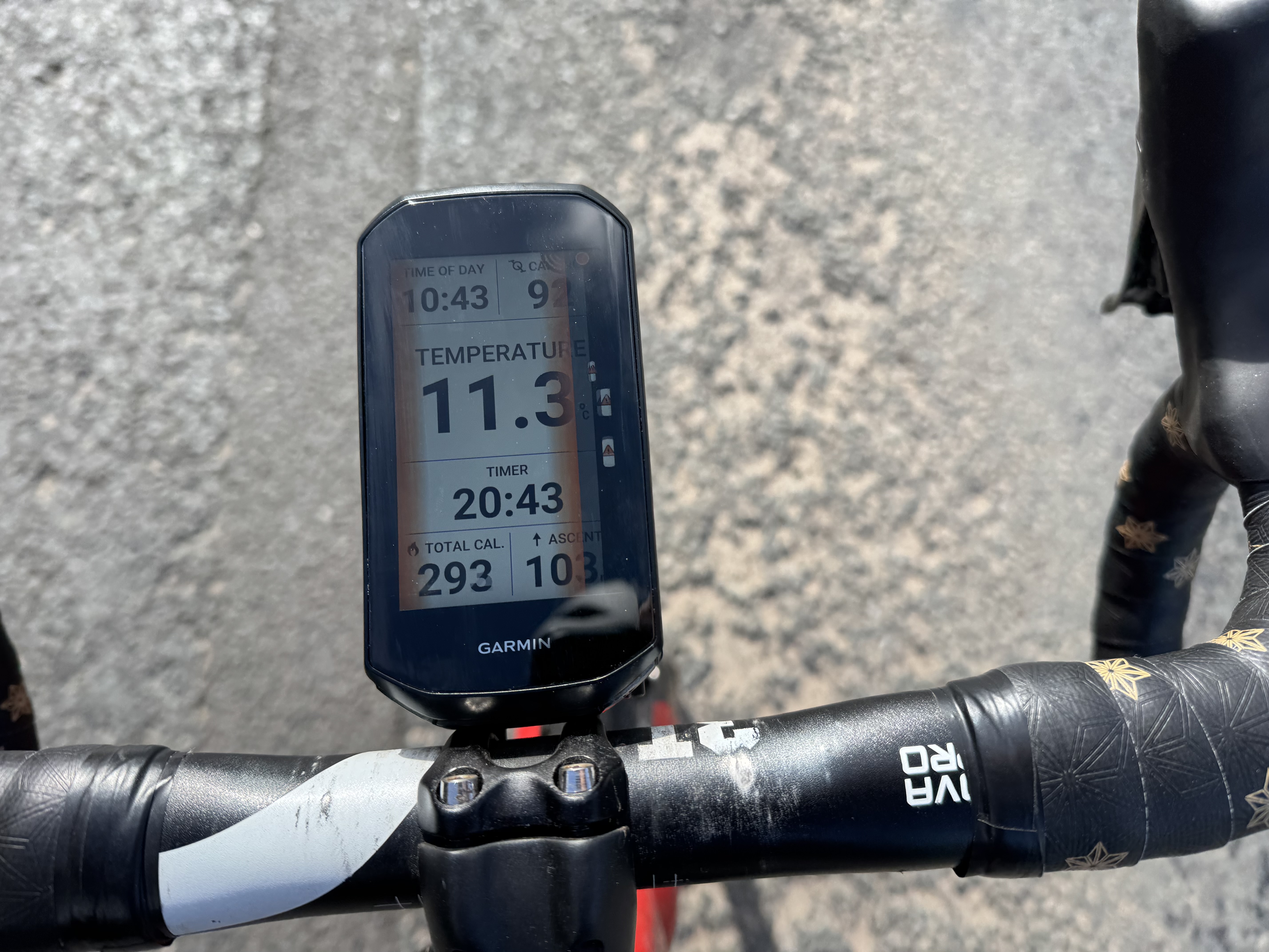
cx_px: 634
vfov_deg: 56.8
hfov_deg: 71.6
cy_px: 476
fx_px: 880
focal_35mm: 24
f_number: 1.78
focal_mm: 6.76
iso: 80
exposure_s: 1/1395
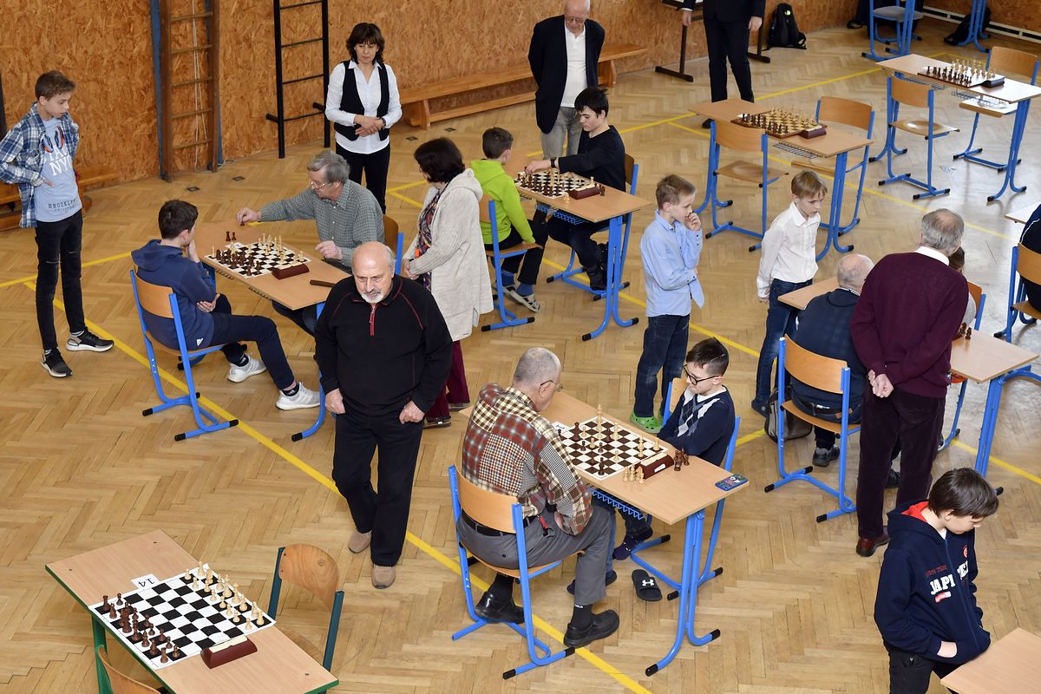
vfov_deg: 23.8
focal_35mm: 57
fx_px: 1648
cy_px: 347
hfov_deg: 35.1
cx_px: 520
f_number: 6.3
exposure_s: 1/160
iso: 1250
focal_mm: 38
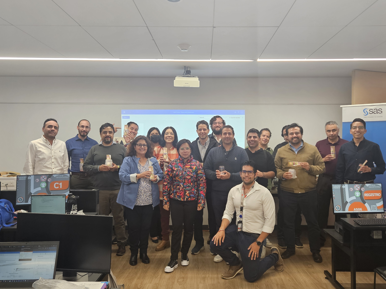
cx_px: 203
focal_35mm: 30
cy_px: 148
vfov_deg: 46.8
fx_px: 335
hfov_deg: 59.9
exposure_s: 1/120
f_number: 1.8
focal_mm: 5.4
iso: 160
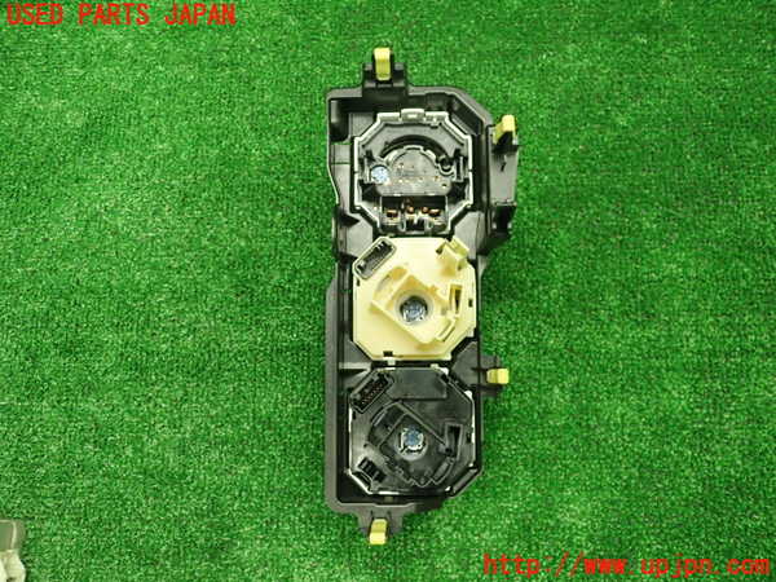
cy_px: 291
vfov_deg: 46.8
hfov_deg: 60.0
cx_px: 388
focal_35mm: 30
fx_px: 673
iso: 800
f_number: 2.3
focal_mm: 5.5
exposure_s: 1/125
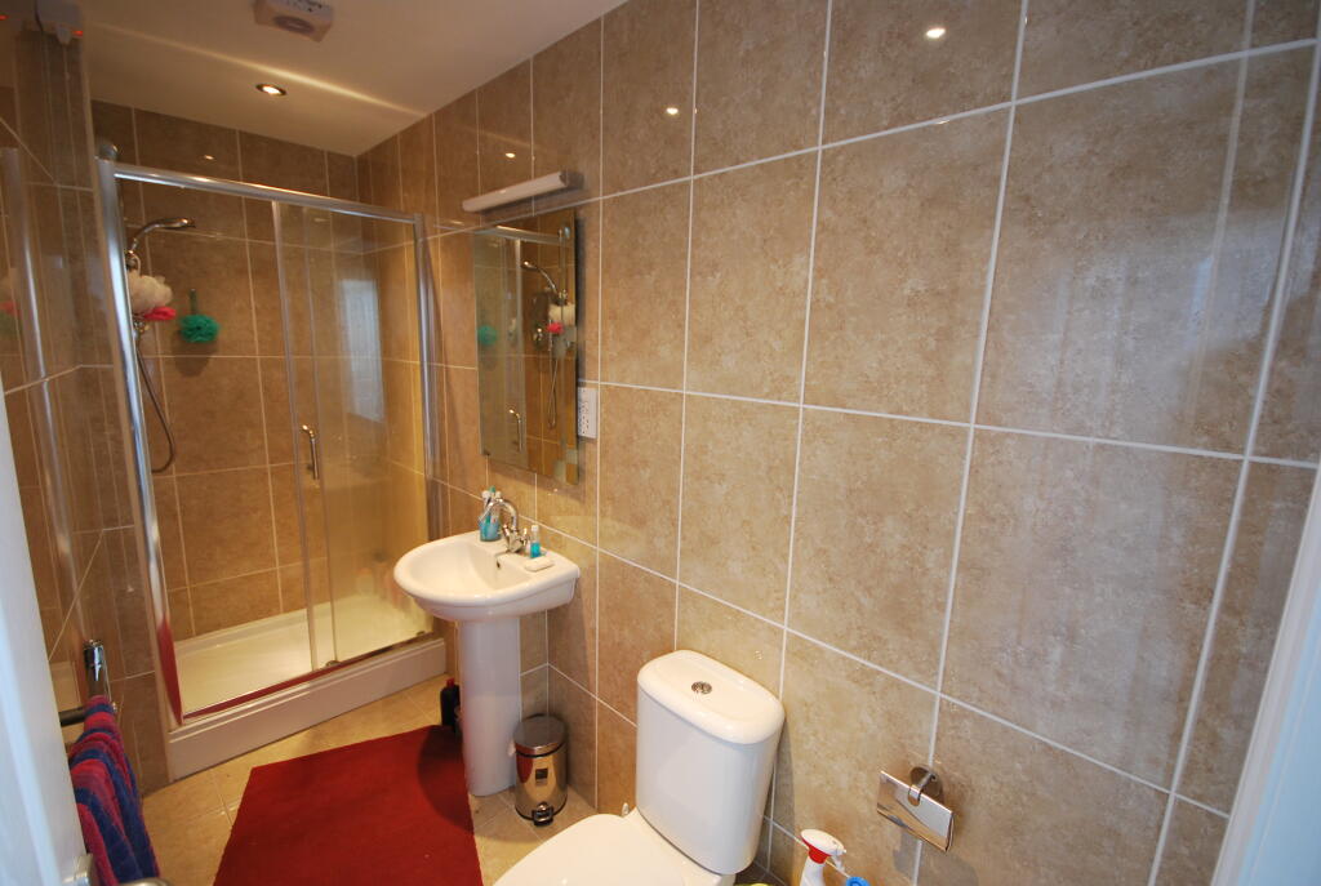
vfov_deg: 77.6
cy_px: 443
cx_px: 660
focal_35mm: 15
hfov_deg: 100.3
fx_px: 551
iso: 400
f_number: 4
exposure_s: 1/10
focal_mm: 10
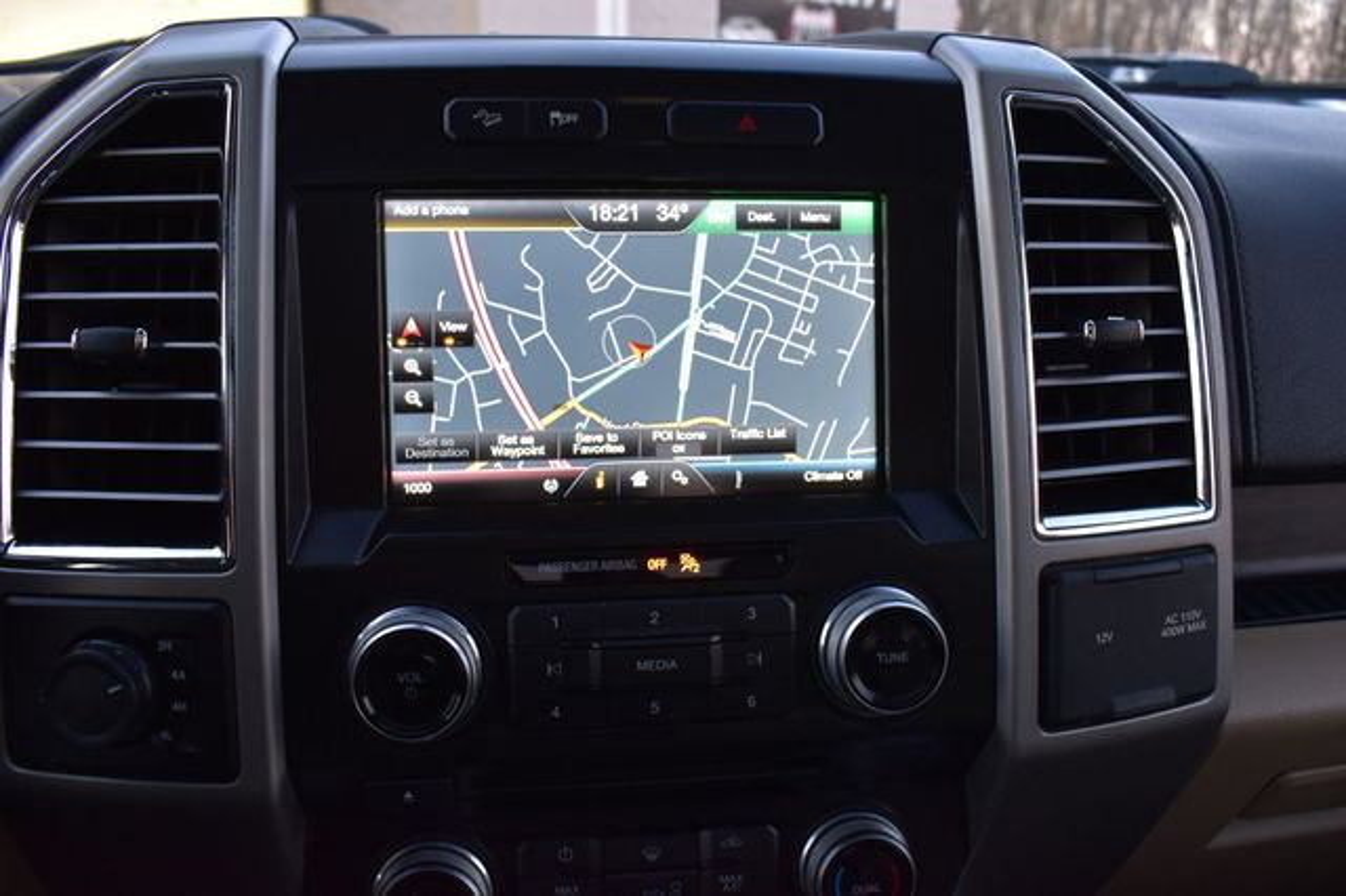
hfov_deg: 62.0
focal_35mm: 30
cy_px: 448
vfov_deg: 43.6
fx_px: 1121
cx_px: 673
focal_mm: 20
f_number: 6.3
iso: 900
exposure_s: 1/15
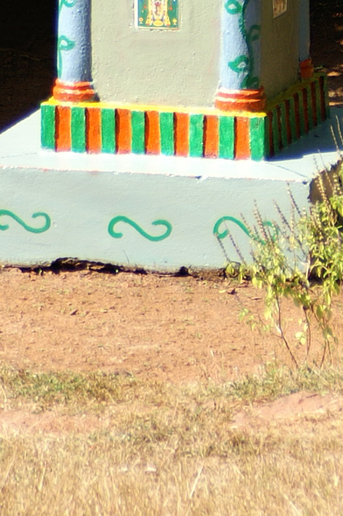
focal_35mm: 537
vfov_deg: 3.8
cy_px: -35
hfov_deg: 2.6
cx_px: 227
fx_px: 7685
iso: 100
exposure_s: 1/500
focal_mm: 105
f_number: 5
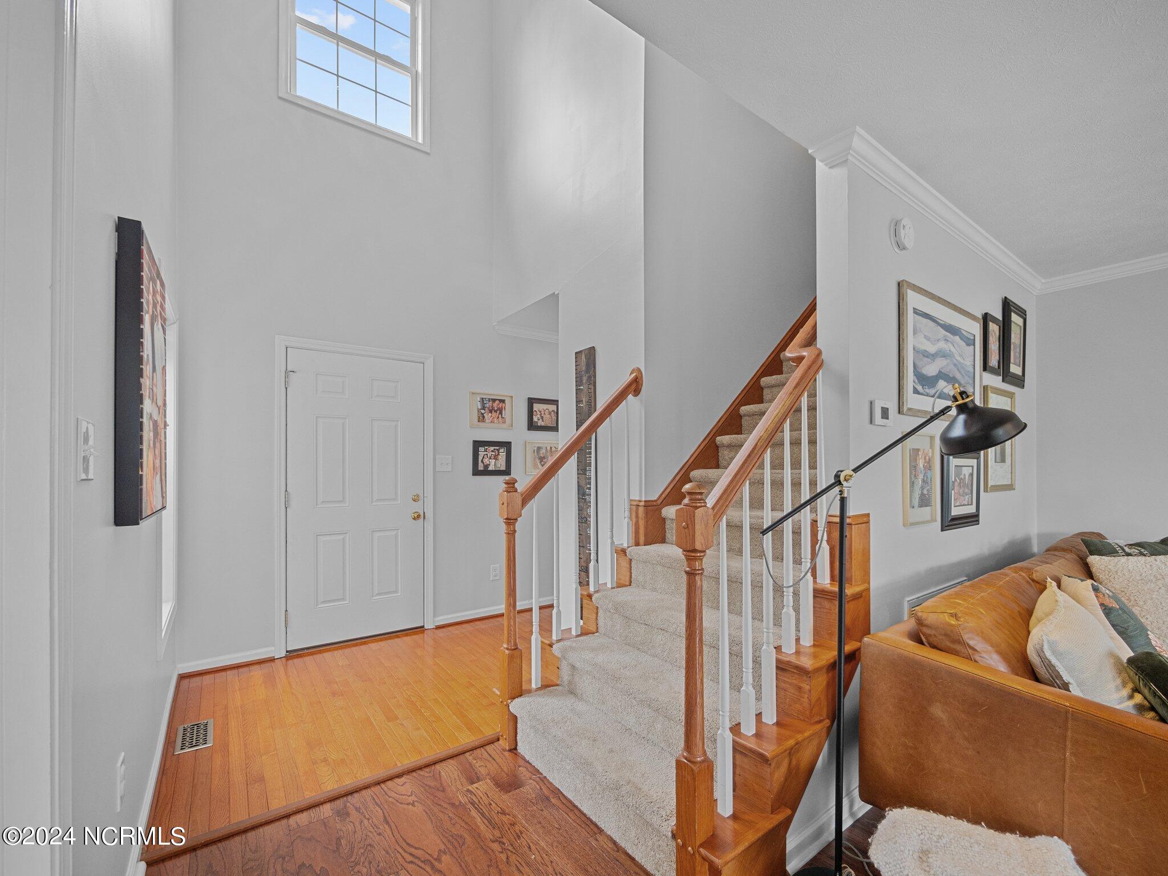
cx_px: 584
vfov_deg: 85.7
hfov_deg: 102.1
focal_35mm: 14
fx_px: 472
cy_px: 438
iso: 400
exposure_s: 1/30
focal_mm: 7
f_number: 4
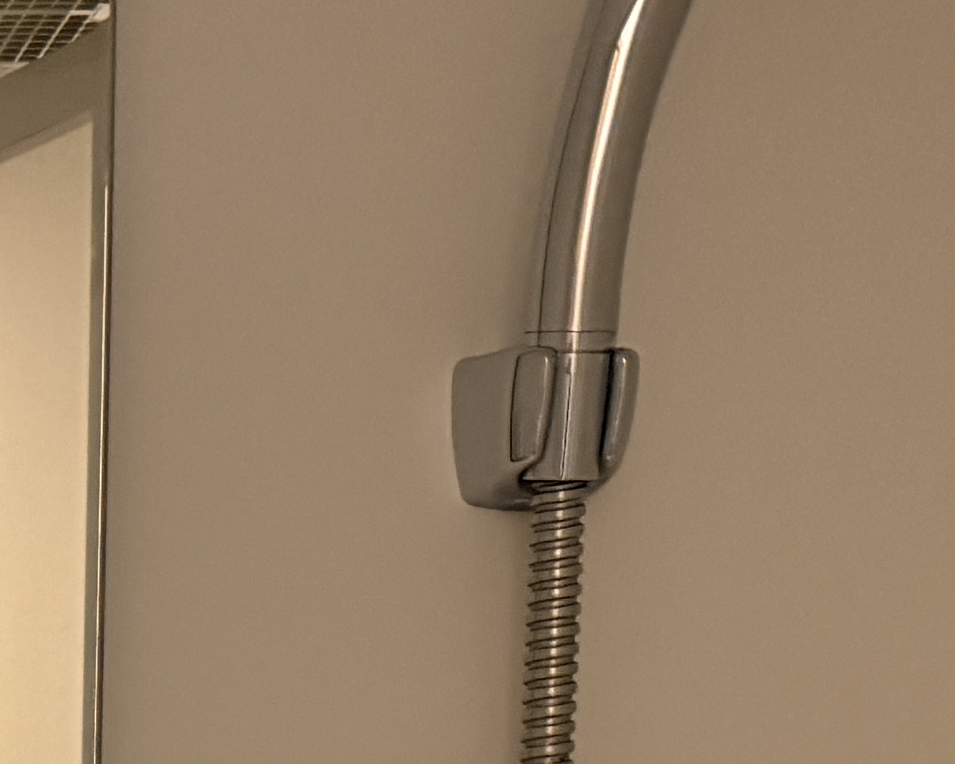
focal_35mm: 103
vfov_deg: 13.5
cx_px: -142
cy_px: 1345
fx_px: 2911
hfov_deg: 17.9
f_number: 1.78
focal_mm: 6.76
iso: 500
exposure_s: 1/50
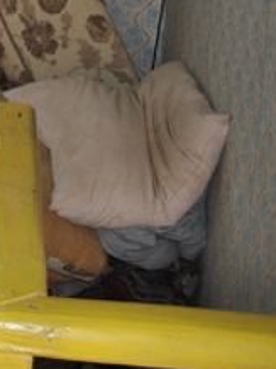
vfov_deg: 19.9
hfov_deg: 12.9
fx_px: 1012
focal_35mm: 95
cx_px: -323
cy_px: -14
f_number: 3.8
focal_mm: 20
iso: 200
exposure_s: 1/60
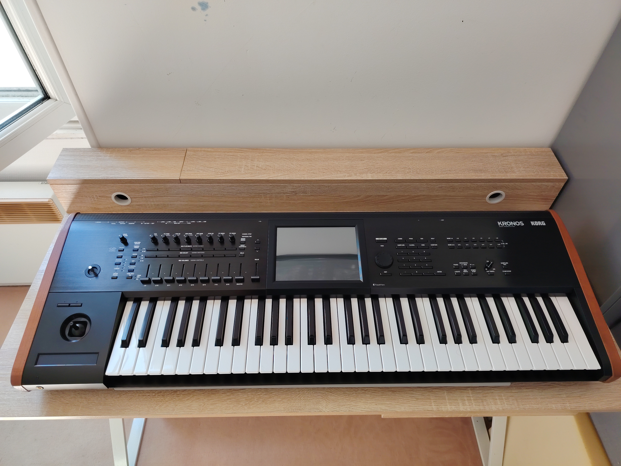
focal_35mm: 24
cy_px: 233
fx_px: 431
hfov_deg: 71.6
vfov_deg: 56.8
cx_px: 310
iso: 139
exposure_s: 1/50
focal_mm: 5.25
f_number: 1.75
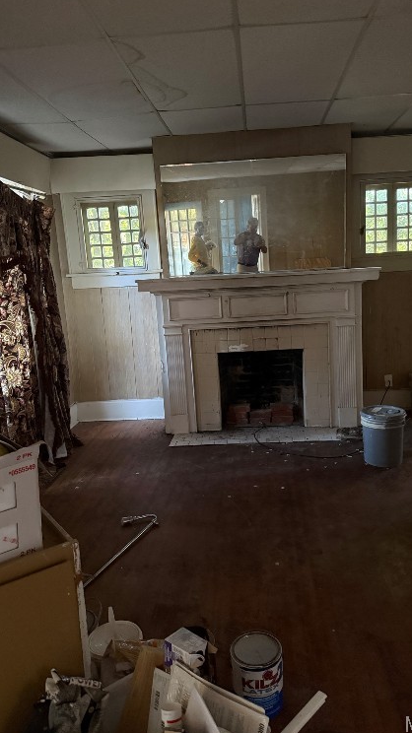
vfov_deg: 69.9
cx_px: 236
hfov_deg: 42.8
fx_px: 525
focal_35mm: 27
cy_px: 368
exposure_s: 1/28
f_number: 1.78
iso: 1250
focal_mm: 6.76
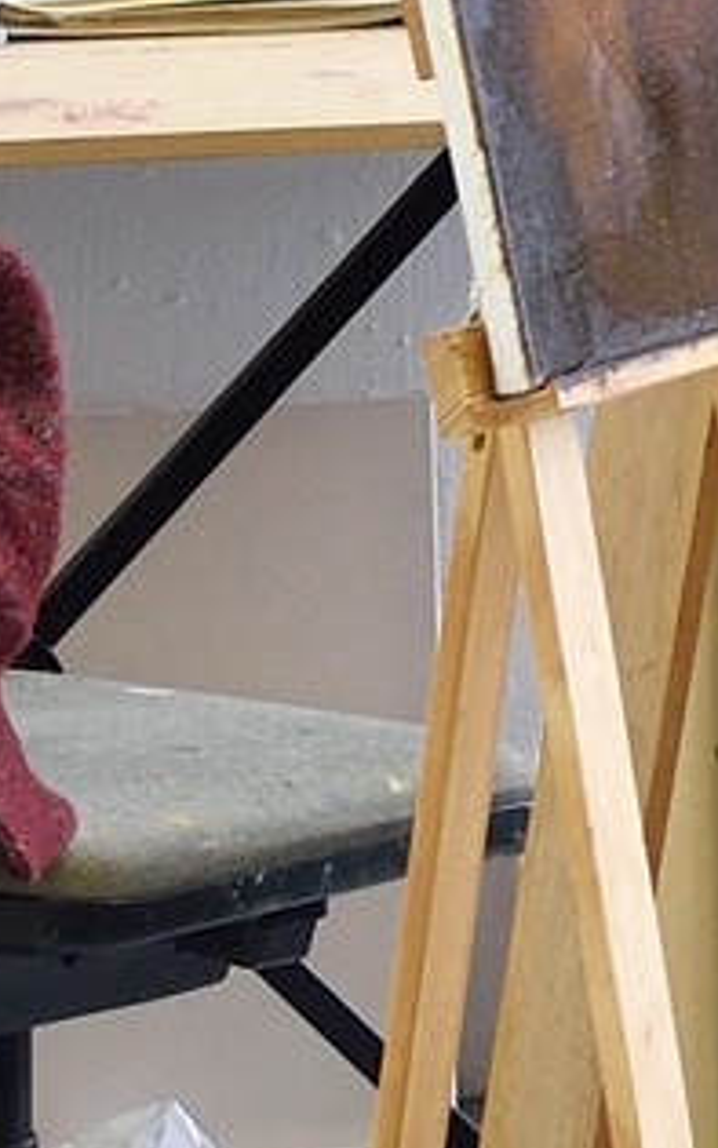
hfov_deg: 4.0
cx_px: 2391
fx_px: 9733
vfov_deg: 6.6
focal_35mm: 311
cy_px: -864
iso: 800
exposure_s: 1/50
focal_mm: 40
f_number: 7.1
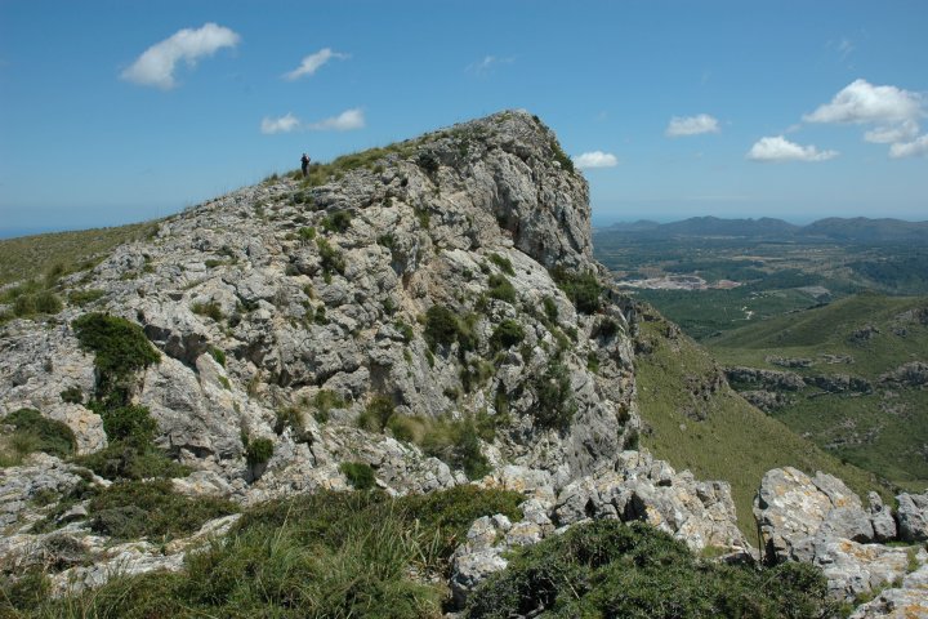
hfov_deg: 67.4
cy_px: 310
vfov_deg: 47.9
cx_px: 464
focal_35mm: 27
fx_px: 696
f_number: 10
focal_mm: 18
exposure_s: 1/400
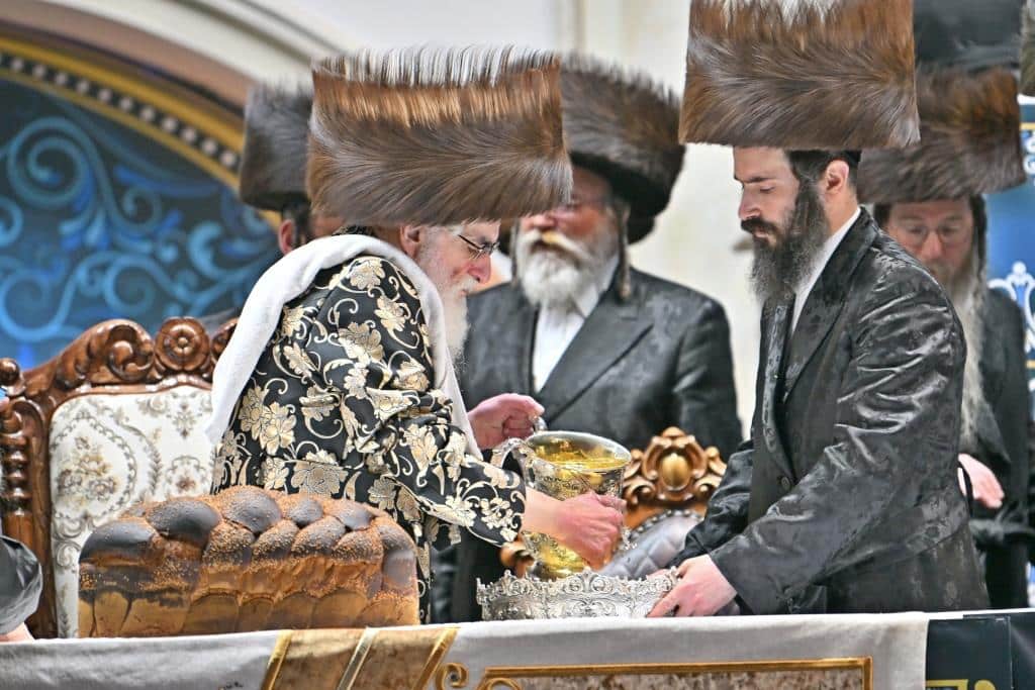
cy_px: 345
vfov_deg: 4.6
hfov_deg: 6.9
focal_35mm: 300
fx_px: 8626
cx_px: 518
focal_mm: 200
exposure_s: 1/320
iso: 320
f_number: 2.8
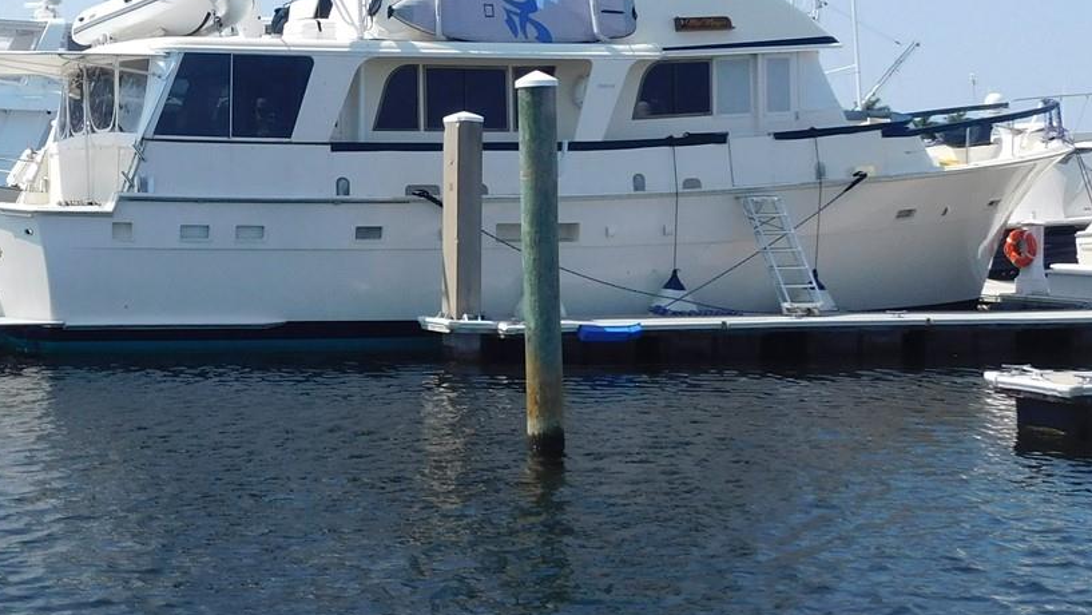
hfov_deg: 31.8
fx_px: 1854
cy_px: 182
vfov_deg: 18.8
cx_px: 198
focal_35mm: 64
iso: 125
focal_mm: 5.3
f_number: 6.4
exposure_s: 1/400
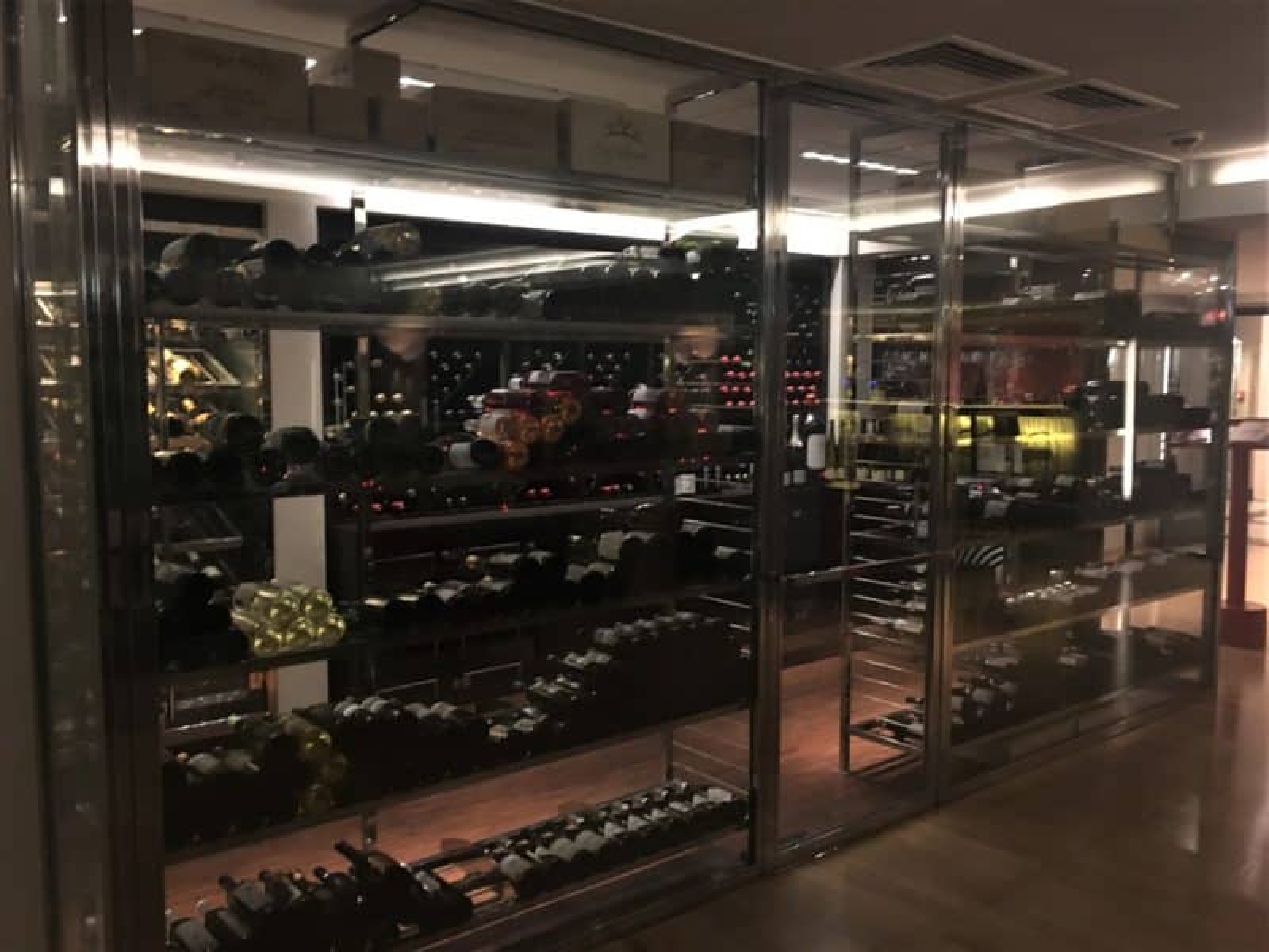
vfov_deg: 48.2
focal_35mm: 29
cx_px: 634
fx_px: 1063
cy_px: 476
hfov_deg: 61.7
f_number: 2.2
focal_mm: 4.15
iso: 500
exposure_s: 1/17
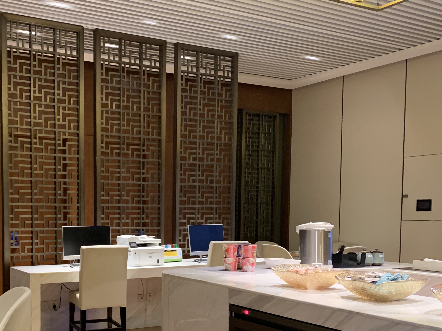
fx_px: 562
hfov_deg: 42.3
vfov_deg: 32.1
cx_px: 143
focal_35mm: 44
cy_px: 257
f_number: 1.8
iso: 320
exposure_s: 1/25
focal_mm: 4.25
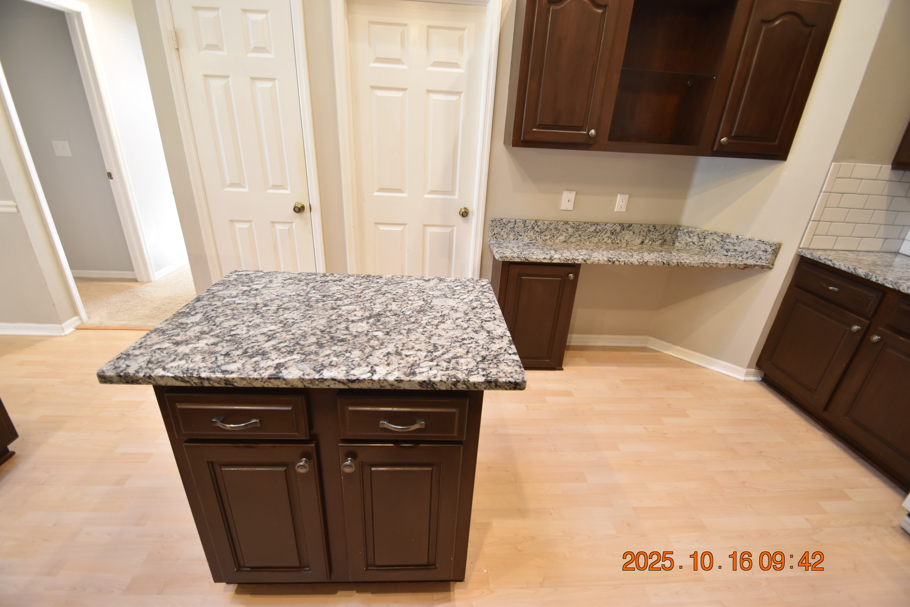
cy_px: 304
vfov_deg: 77.3
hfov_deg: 100.4
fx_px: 379
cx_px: 455
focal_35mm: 15
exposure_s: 1/20
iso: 800
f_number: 3.5
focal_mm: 10
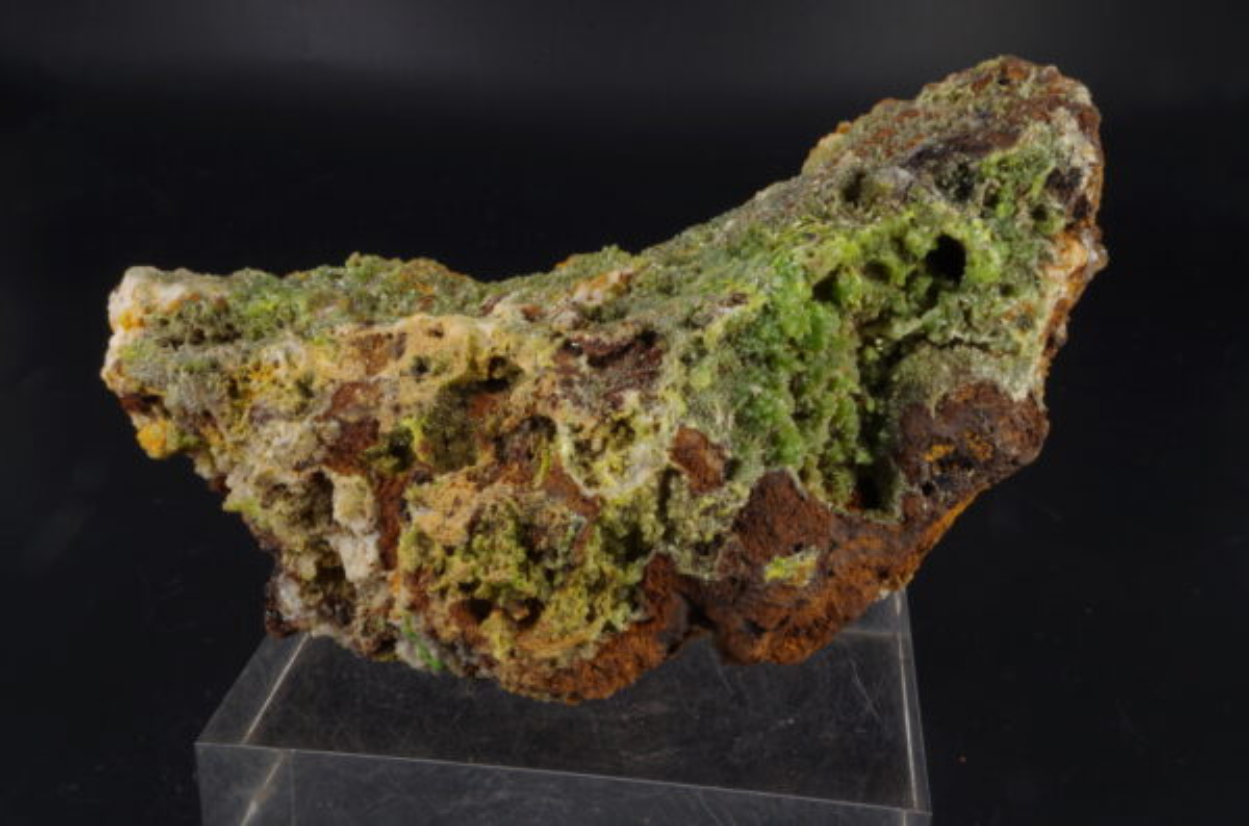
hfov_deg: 53.2
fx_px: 1246
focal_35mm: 36
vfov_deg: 36.7
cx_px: 624
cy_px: 413
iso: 100
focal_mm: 24.38
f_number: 5
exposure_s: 1/2
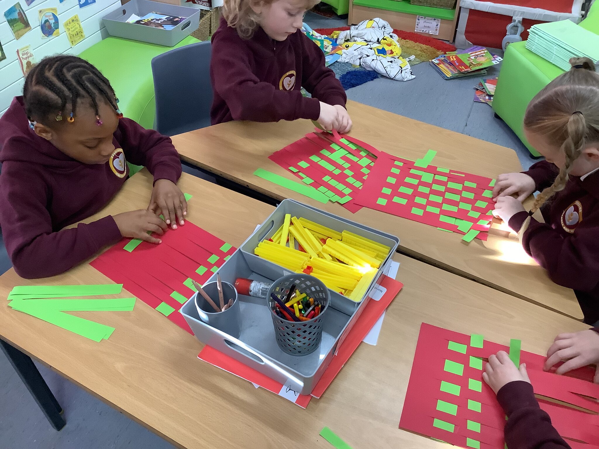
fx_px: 536
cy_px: 224
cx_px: 300
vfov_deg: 45.4
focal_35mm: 31
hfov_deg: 58.4
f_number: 2.4
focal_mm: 3.3
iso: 320
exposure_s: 1/50
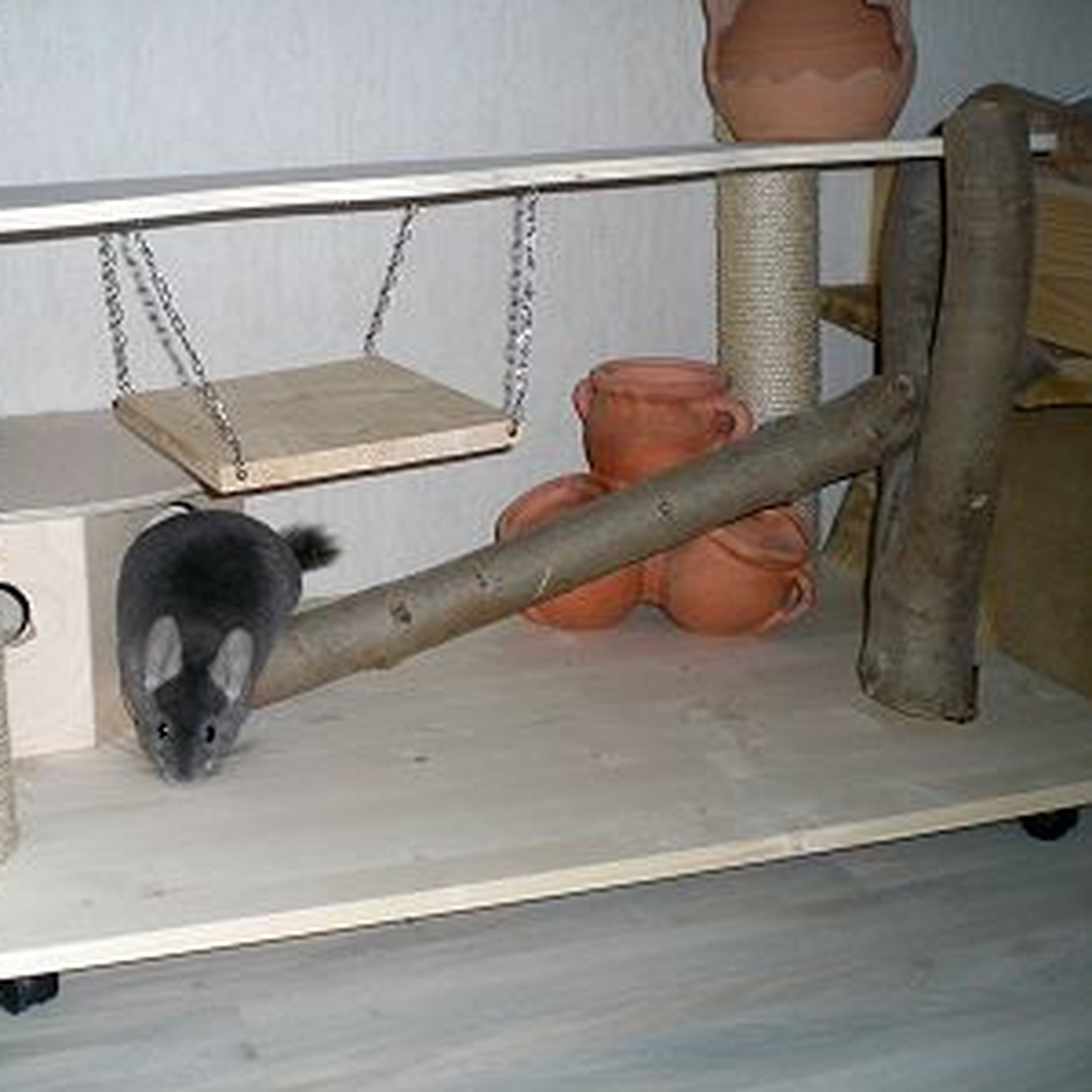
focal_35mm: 47
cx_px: 335
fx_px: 1677
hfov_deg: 35.6
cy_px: 541
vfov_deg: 36.1
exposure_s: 1/60
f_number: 3.1
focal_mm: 6.3
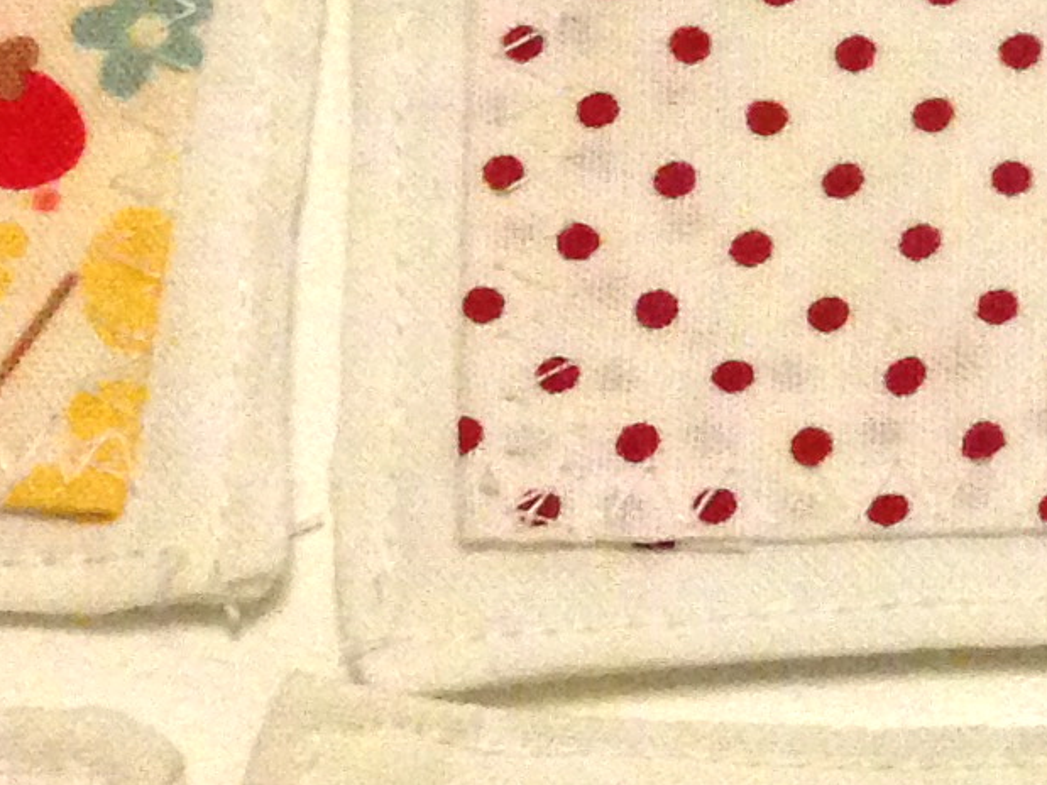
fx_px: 5262
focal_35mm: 174
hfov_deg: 11.0
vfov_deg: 8.5
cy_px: 250
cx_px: 1504
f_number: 2.4
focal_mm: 4.12
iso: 400
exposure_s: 1/17
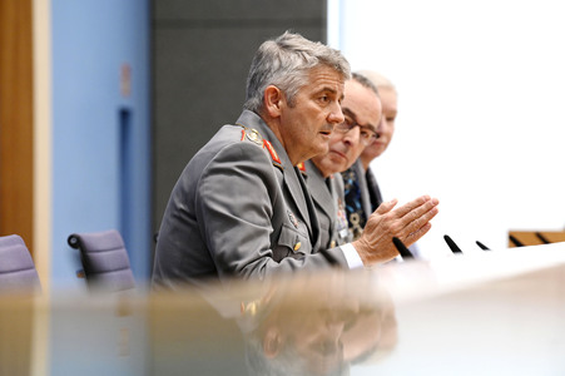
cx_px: 282
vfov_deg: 6.9
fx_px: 3137
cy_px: 188
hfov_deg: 10.3
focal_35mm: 200
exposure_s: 1/640
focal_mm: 200
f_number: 5
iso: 3200
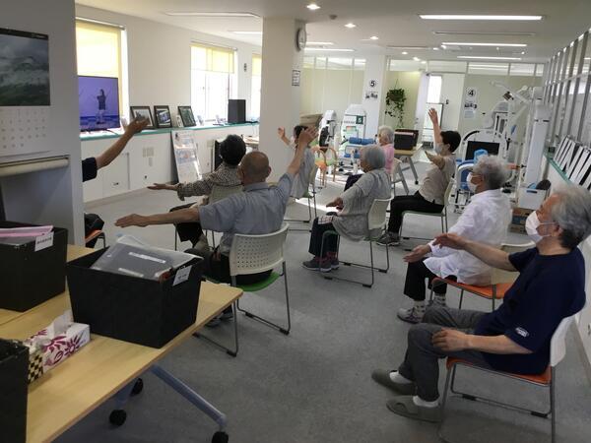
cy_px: 222
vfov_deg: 45.4
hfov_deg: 58.4
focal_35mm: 31
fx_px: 529
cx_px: 296
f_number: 2.4
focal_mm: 3.3
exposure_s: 1/33
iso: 25
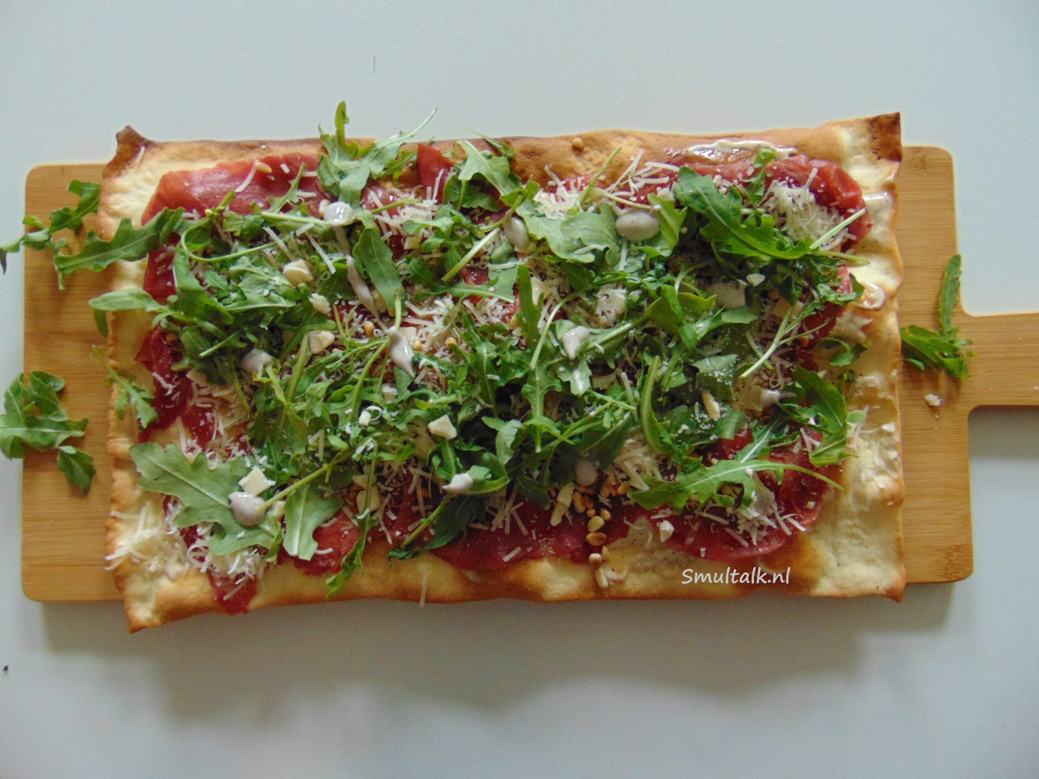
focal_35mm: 25
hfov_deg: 69.4
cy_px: 390
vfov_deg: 54.9
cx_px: 520
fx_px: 750
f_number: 3
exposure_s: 1/13
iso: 400
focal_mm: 4.5
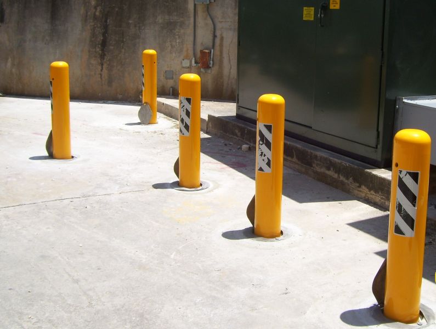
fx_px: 454
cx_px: 218
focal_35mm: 36
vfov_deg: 39.8
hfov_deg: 51.3
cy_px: 164
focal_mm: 6
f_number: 4.8
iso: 80
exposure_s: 1/800
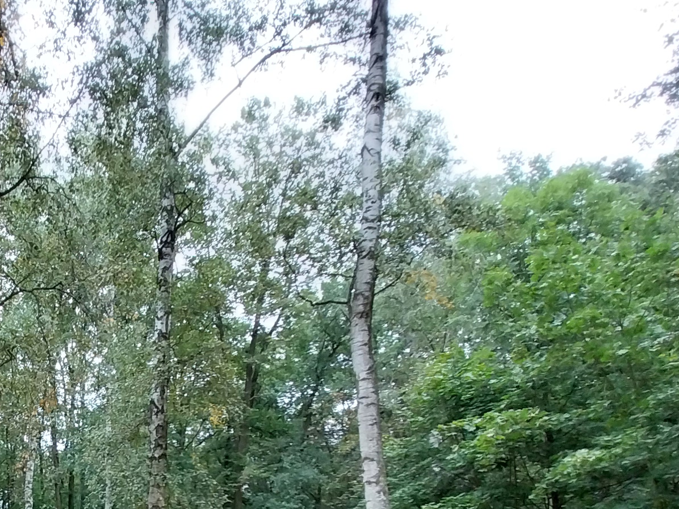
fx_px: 549
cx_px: 60
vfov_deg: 41.9
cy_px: 527
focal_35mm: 28
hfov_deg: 54.6
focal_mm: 1.13
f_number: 2.2
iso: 64
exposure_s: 1/60
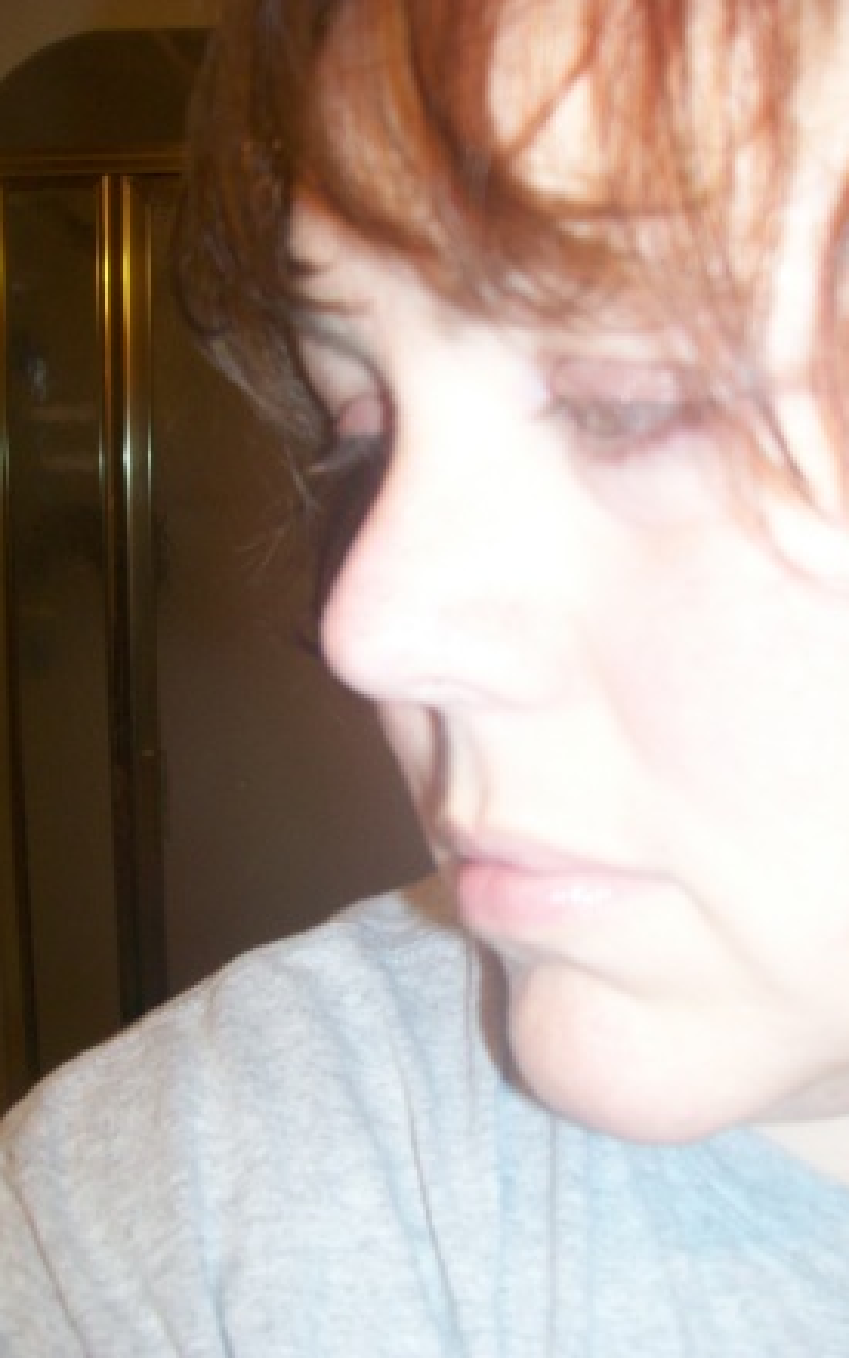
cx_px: 465
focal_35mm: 39
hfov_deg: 32.7
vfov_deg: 50.4
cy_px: 670
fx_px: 1444
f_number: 2.7
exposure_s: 1/64
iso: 140
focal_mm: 6
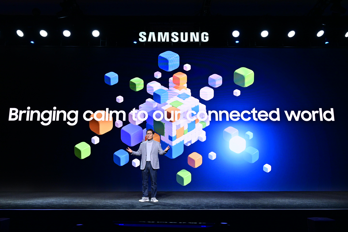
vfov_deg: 43.6
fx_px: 290
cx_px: 174
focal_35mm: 30
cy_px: 116
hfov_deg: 61.9
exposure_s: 1/80
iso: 1600
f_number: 7.1
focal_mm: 30
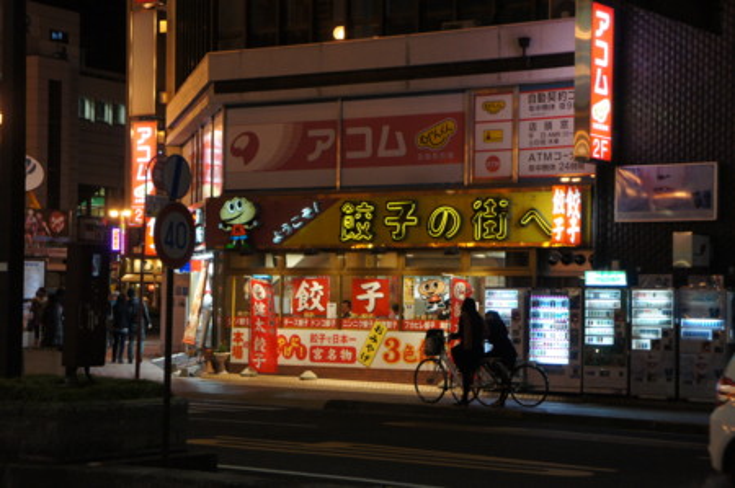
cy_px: 244
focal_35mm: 82
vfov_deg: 16.5
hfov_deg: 24.6
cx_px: 368
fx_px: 1683
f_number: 5.6
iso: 1600
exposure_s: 1/50
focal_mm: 55
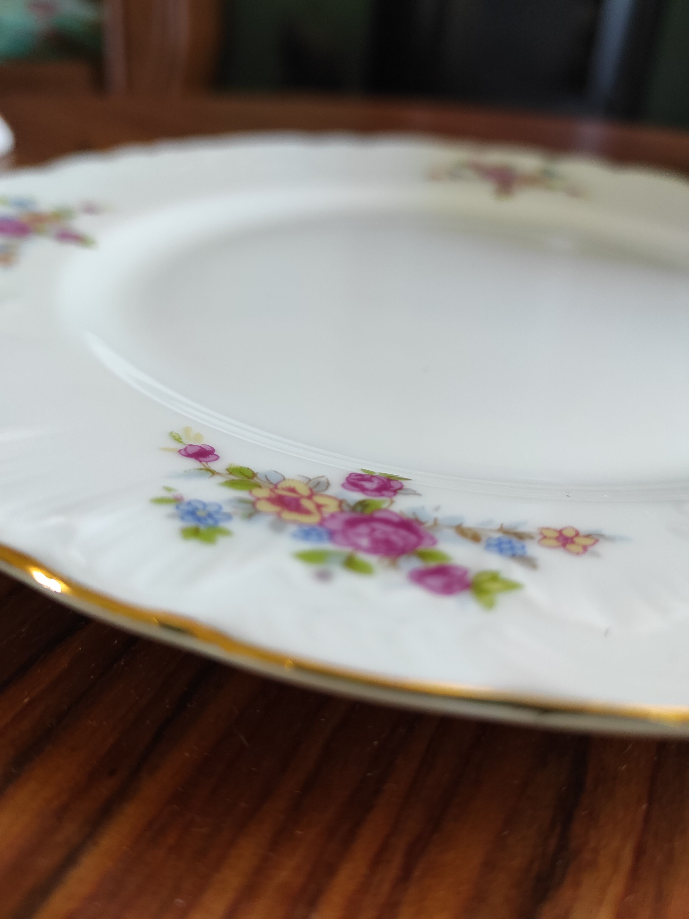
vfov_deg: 69.4
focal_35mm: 25
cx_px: 344
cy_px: 460
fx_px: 663
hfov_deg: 54.9
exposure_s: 1/50
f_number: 1.89
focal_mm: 5.43
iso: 460
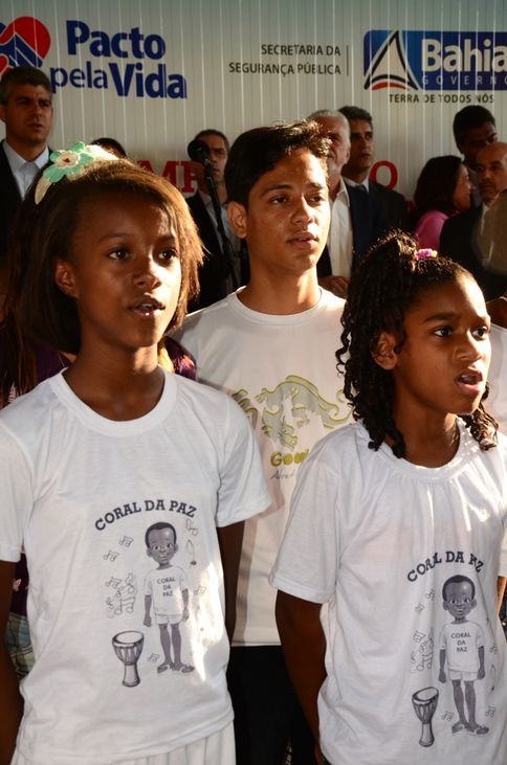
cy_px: 382
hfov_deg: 20.1
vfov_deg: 29.9
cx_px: 254
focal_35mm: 68
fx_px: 1433
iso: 640
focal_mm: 45
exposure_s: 1/250
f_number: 9
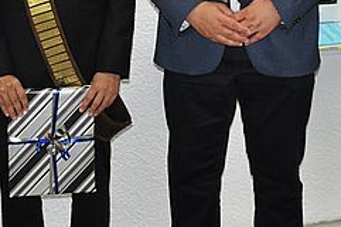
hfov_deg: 20.5
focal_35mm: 99
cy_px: -47
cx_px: 261
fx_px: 932
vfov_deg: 13.5
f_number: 4.5
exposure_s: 1/60
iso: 1000
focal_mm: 21
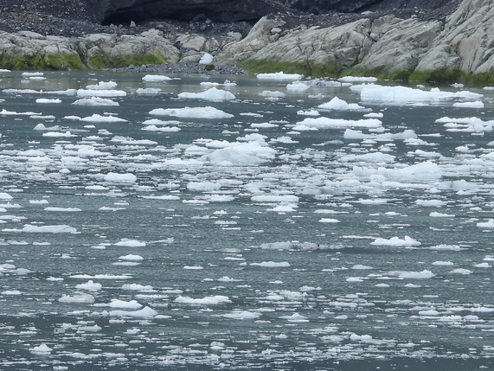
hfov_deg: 2.5
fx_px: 11195
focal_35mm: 784
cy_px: 71
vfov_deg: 1.9
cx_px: 12
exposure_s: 1/500
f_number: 5
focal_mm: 62.5
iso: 100
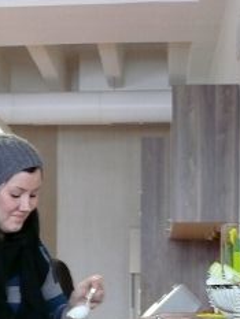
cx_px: 38
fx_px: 887
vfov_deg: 19.4
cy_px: 370
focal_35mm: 96
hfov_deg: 15.3
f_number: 2.8
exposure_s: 1/25
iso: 400
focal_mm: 7.4
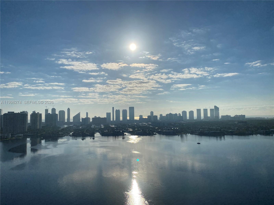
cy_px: 102
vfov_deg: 53.1
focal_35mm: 26
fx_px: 206
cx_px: 137
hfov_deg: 67.3
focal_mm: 4.25
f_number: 1.8
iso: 40
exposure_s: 1/22727
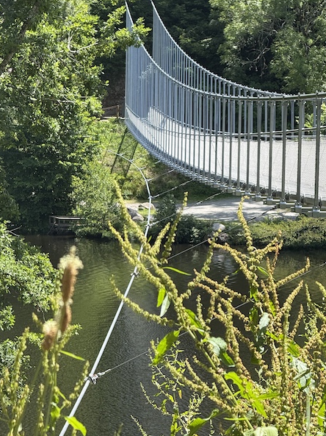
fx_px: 2036
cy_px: 167
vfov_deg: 12.2
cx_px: 190
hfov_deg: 9.2
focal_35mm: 162
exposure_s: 1/436
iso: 64
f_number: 2.8
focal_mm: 15.66
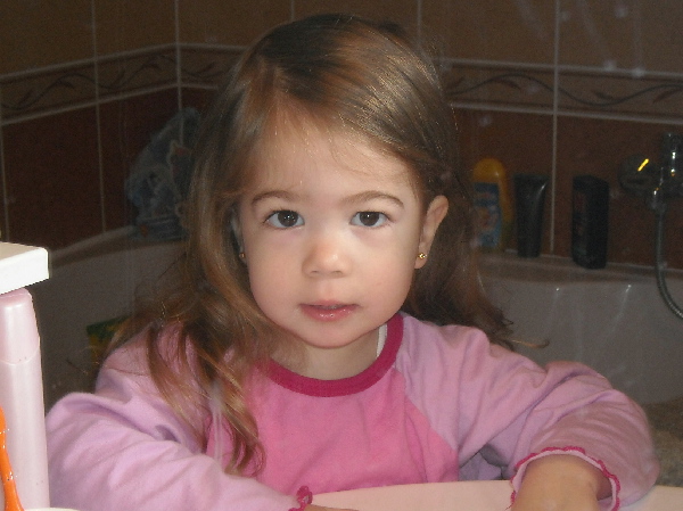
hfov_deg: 28.6
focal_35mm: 68
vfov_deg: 21.6
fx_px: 1341
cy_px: 256
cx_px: 342
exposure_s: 1/125
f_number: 3.7
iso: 200
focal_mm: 11.02
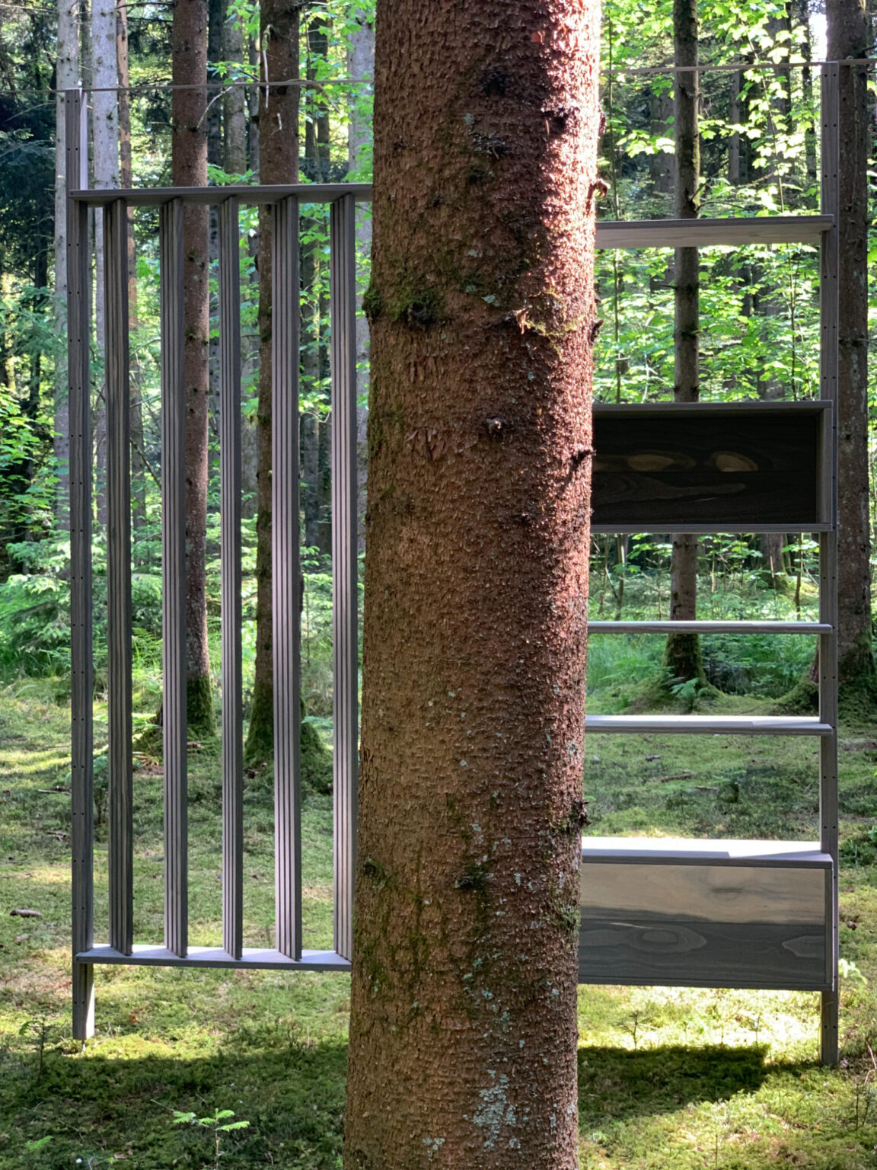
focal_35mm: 52
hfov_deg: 28.0
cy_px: 585
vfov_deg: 36.8
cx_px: 438
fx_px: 1757
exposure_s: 1/60
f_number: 2.4
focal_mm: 6
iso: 125
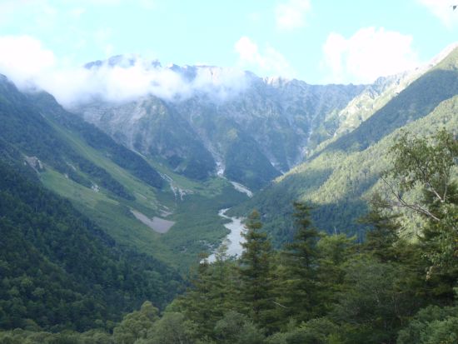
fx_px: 754
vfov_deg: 25.7
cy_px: 172
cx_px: 229
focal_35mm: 57
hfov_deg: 33.8
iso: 64
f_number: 4.5
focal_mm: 10.34
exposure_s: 1/50
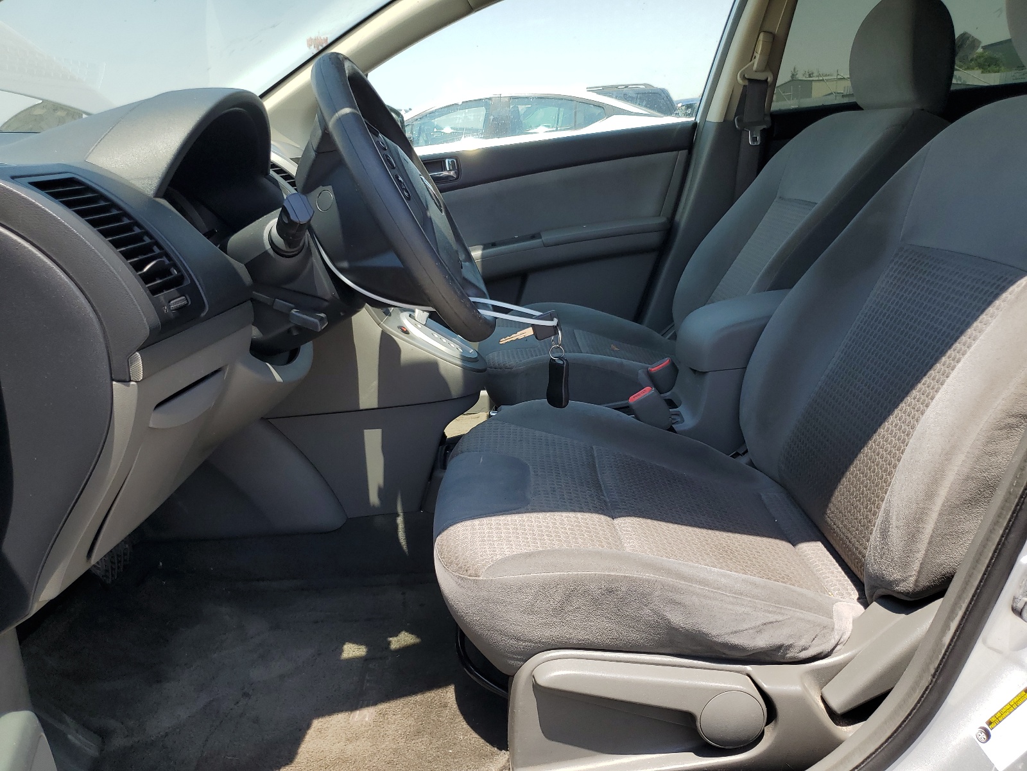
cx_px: 514
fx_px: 771
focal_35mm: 26
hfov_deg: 67.3
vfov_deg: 53.1
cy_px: 386
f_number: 1.5
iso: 50
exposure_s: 1/1250
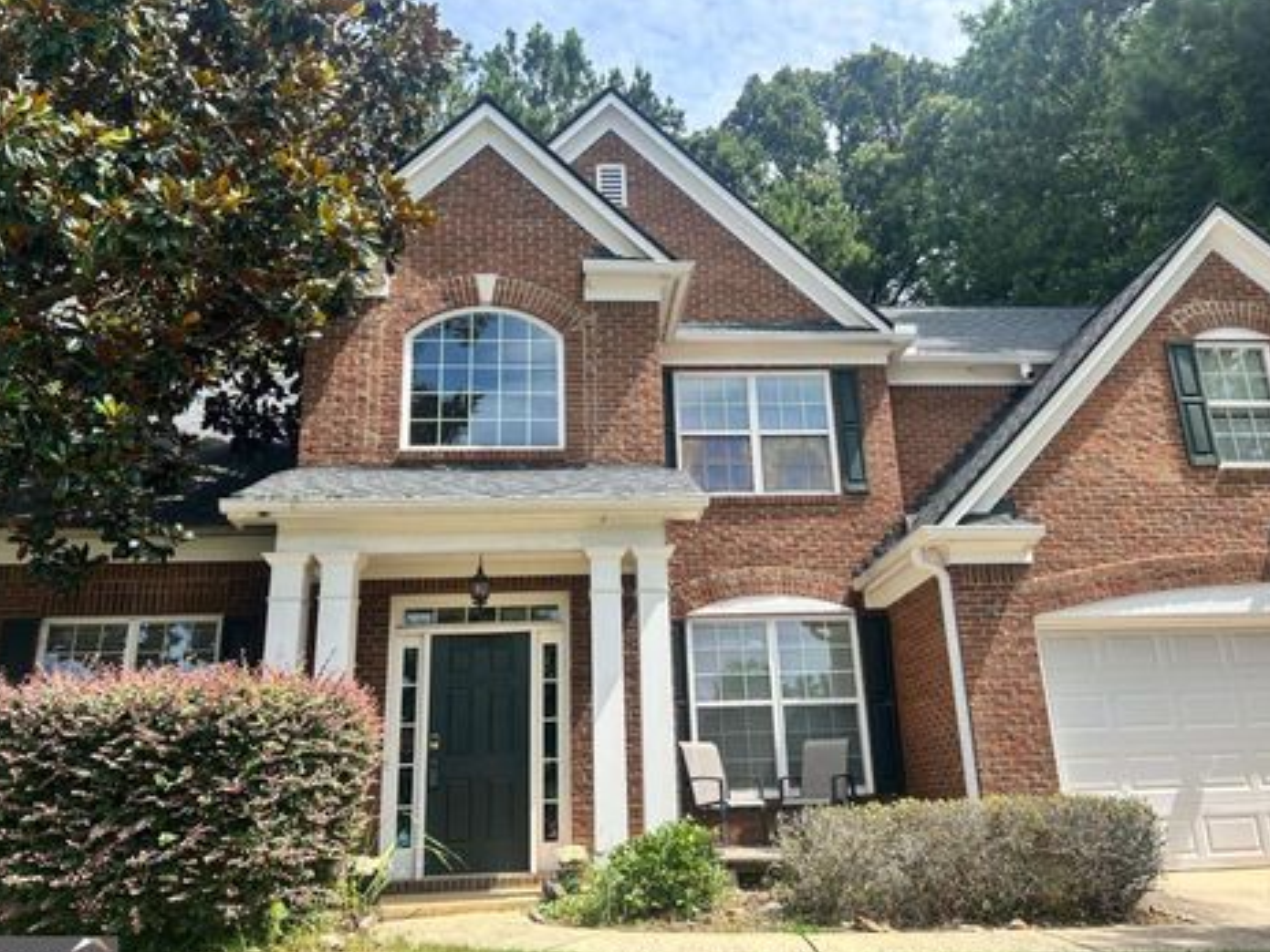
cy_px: 475
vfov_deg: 49.7
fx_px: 1027
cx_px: 649
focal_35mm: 28
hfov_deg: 63.4
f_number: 1.5
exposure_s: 1/2045
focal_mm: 5.7
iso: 50
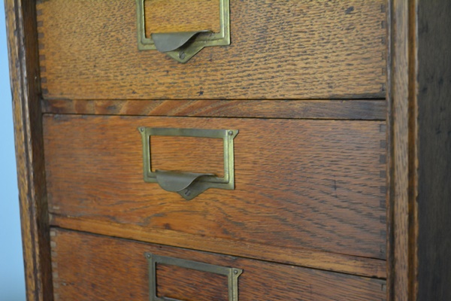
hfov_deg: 36.9
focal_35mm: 54
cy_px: 150
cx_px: 226
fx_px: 676
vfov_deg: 25.1
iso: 2000
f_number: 5
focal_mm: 36
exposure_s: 1/30
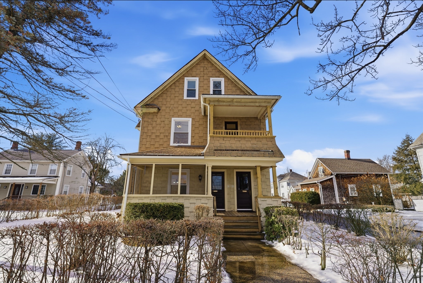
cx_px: 212
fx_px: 205
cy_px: 142
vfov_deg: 69.3
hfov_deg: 91.9
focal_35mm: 17
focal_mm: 17.4
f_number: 7.1
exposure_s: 1/1250
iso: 100
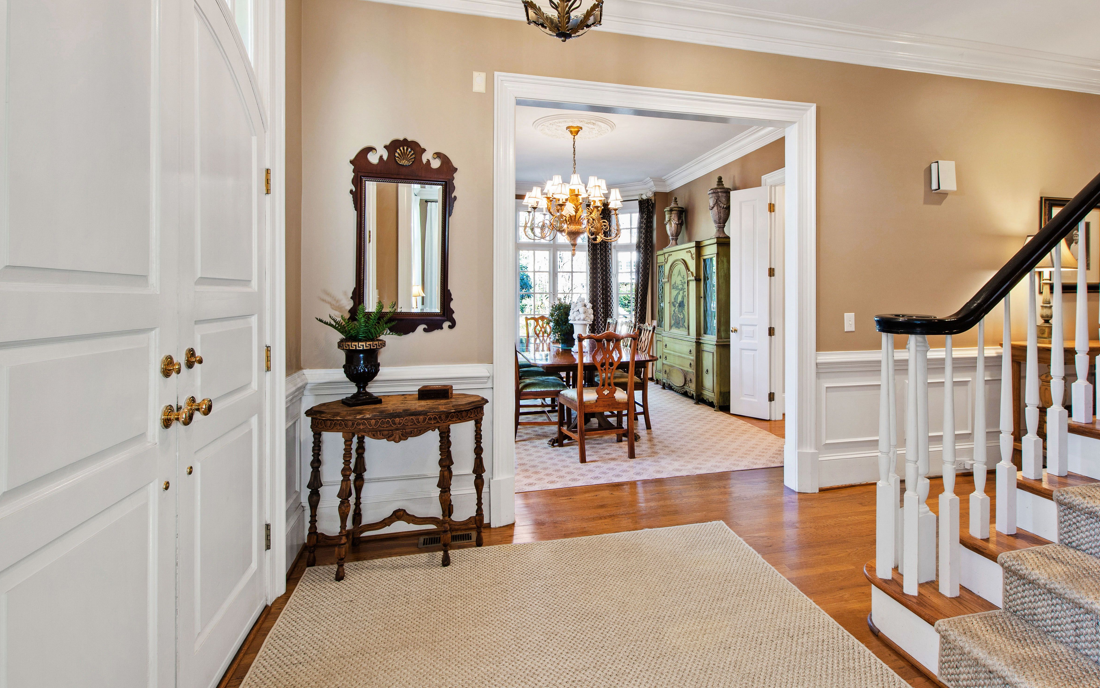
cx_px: 616
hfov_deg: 90.7
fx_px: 540
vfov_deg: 64.7
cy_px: 294
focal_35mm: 18
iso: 100
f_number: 8
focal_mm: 10
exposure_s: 1/1.25
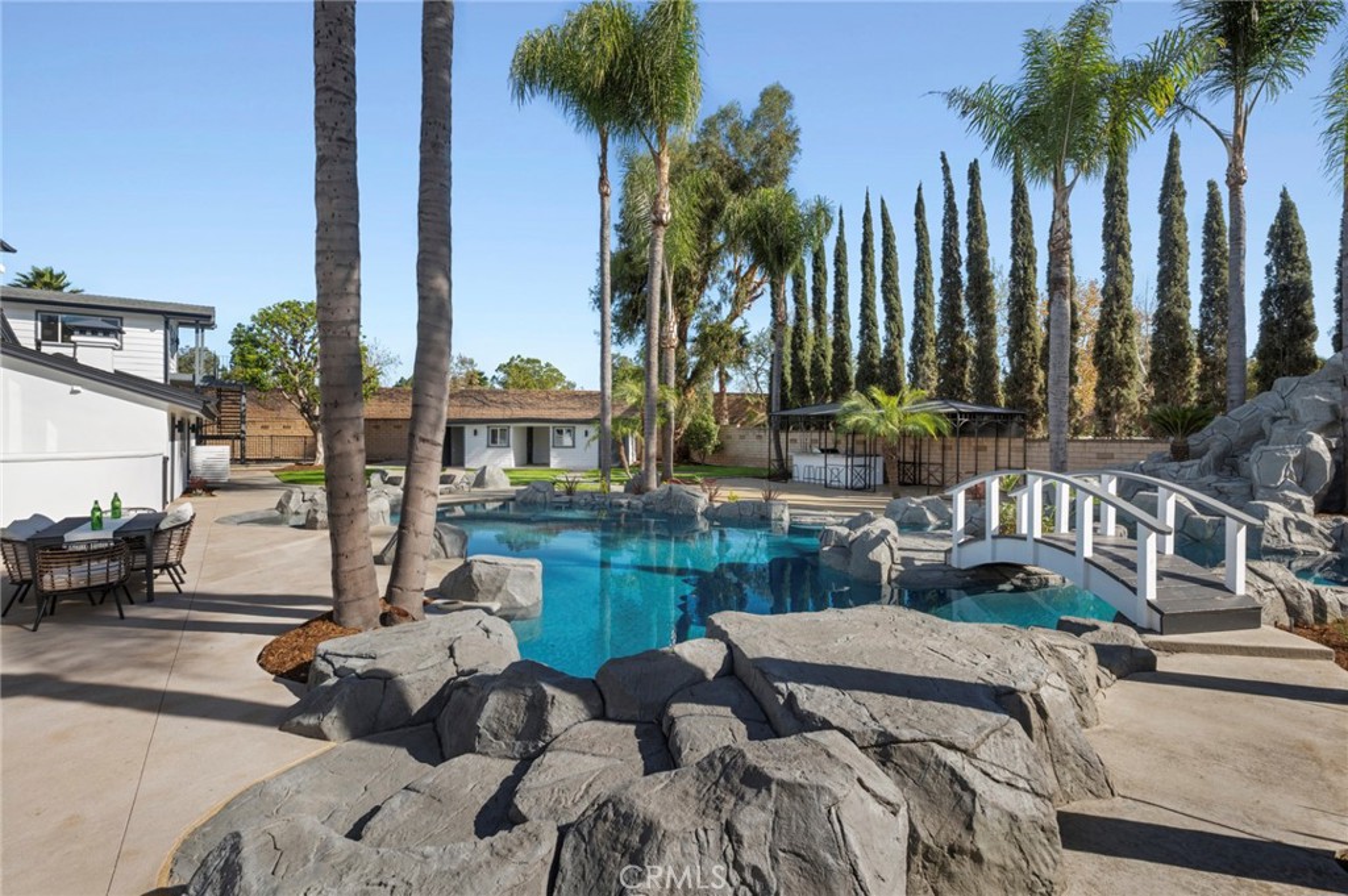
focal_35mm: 16
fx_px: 599
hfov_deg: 96.8
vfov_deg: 73.7
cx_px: 674
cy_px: 448
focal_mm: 16
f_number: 9
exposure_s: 1/40
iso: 100
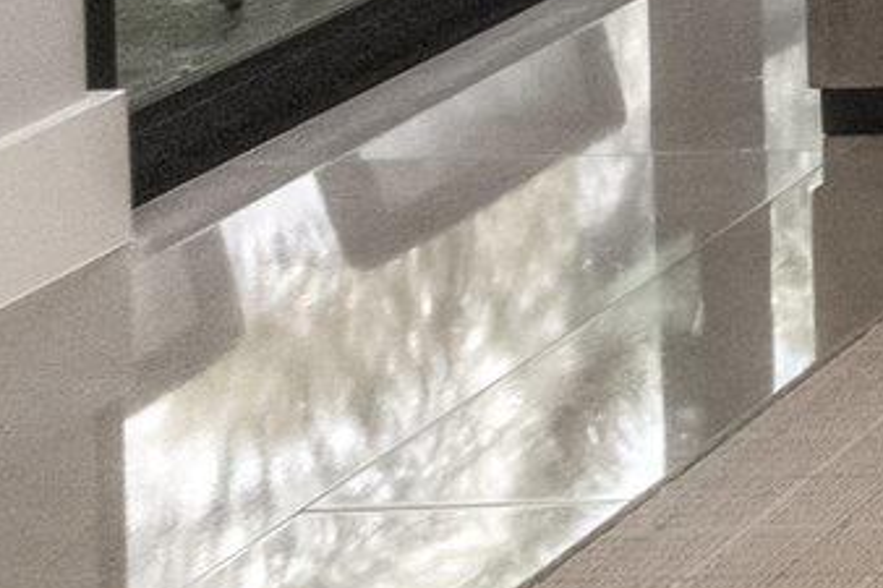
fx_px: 2819
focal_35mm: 115
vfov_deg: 9.4
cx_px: 3028
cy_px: -1171
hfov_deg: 9.8
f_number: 8
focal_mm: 10
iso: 640
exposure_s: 1/5
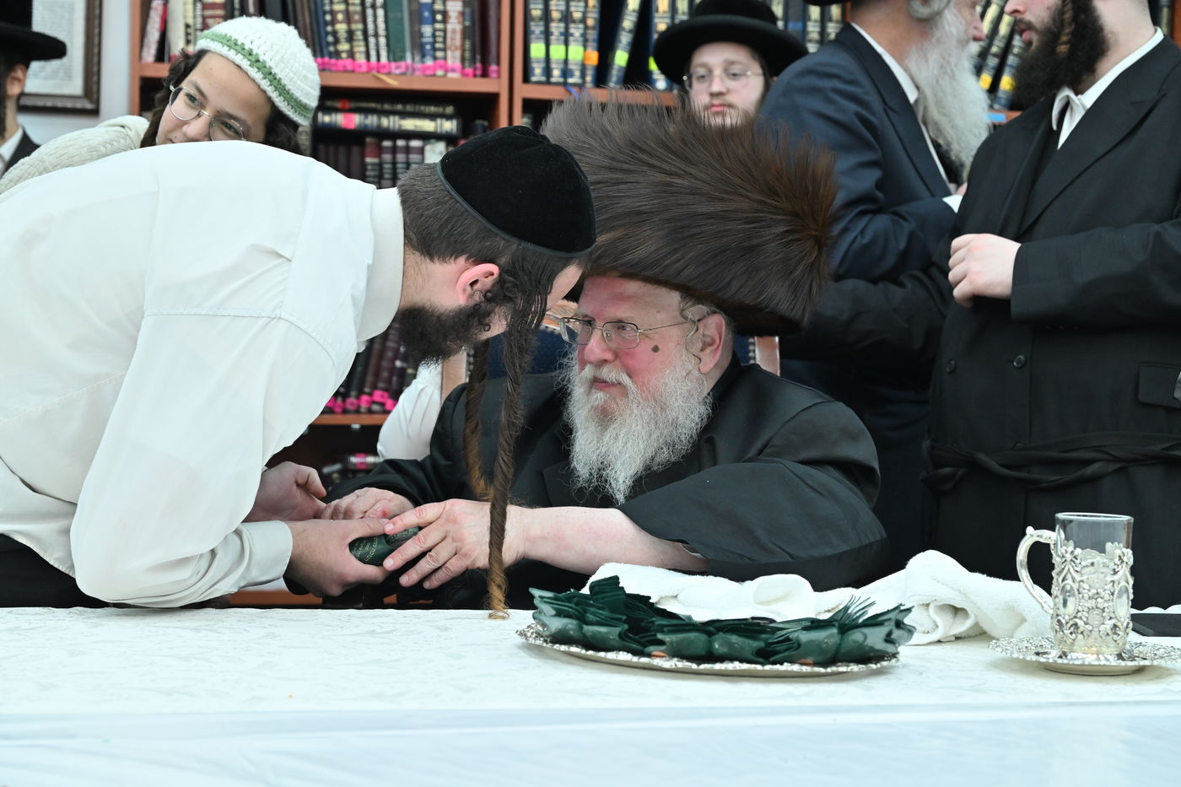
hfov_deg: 33.4
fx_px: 1968
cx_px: 590
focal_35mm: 60
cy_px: 394
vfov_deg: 22.6
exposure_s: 1/200
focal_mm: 60
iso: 1250
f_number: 5.6
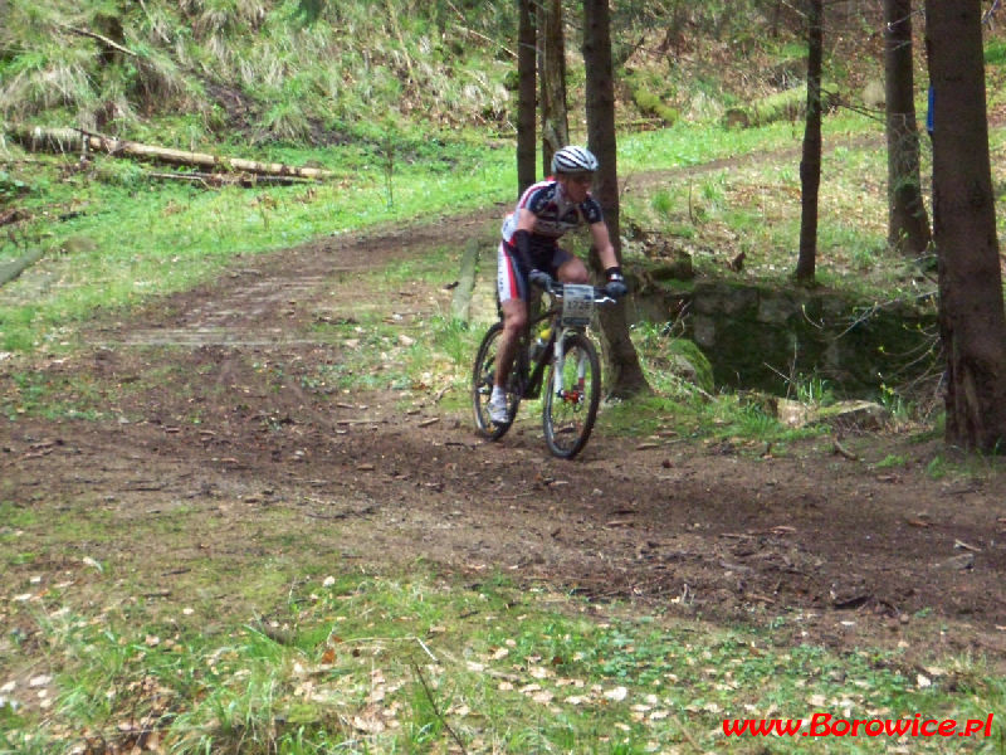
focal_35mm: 117
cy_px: 378
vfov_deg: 12.7
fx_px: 3400
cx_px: 503
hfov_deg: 16.8
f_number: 4.4
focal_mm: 19.2
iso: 400
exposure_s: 1/160
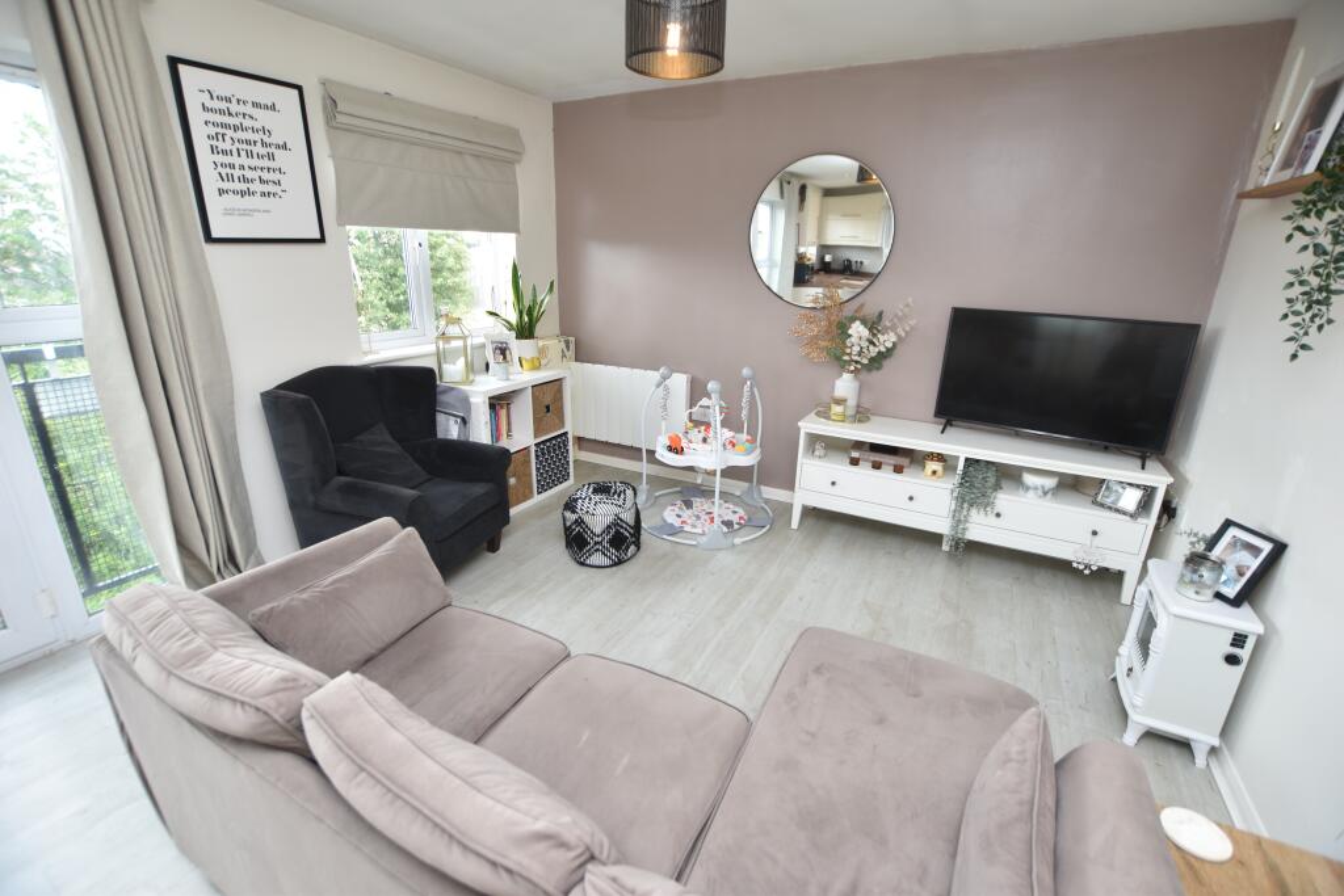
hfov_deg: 100.4
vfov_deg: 77.3
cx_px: 672
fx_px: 560
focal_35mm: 15
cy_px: 448
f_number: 3.5
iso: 100
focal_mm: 10
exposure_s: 1/30
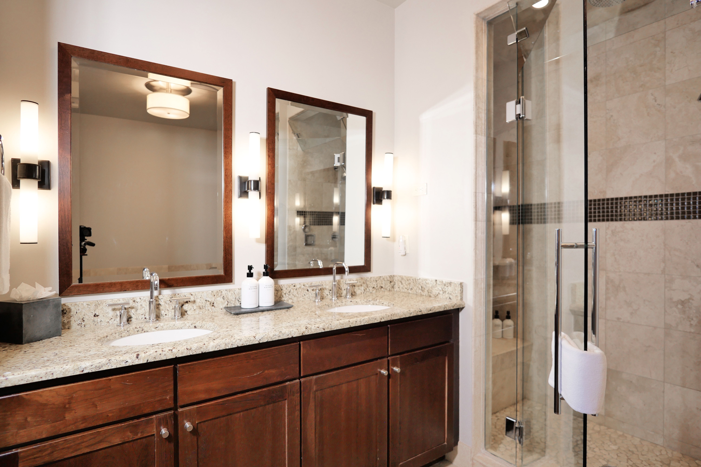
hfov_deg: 90.0
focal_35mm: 18
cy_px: 234
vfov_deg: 67.4
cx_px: 350
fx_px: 350
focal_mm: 9
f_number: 1.7
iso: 800
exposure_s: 1/100
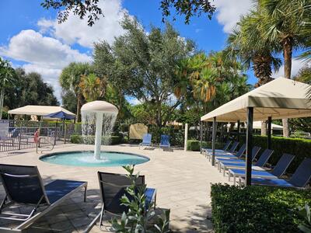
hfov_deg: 73.9
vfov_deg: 58.9
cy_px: 116
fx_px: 207
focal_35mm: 23
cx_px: 156
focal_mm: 6.3
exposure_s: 1/914
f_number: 1.7
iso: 10
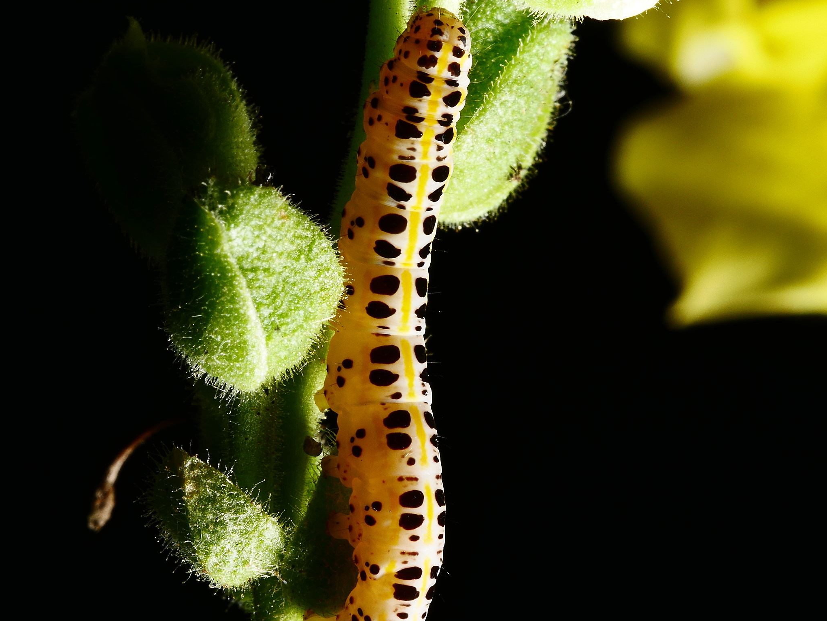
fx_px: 3370
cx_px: 426
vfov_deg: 10.5
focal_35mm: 141
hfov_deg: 14.0
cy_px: 349
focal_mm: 60
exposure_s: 1/125
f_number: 16
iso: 200
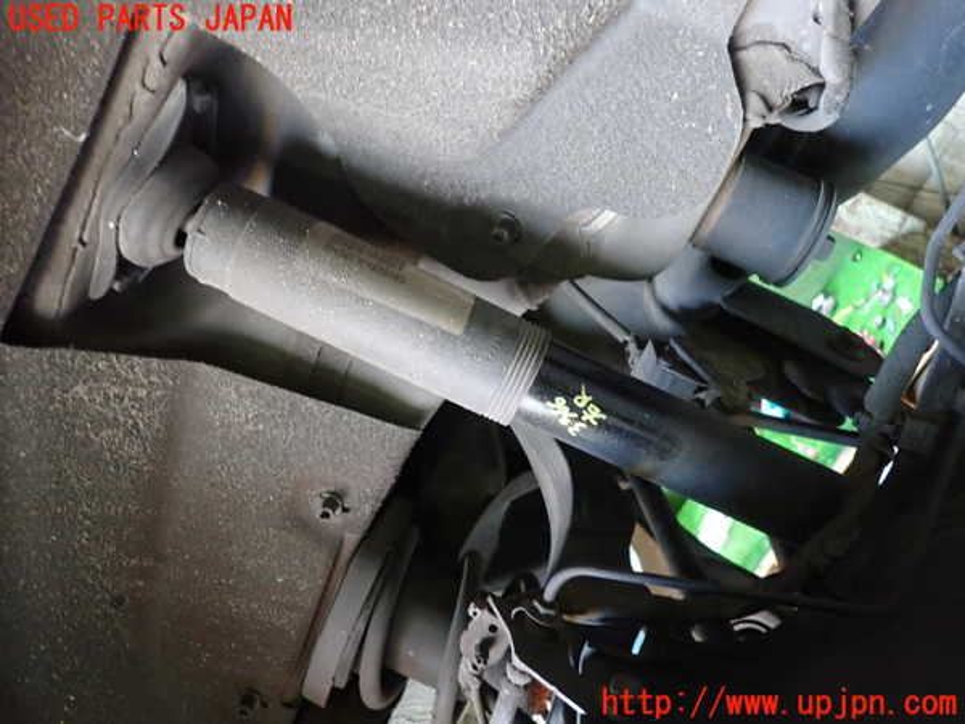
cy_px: 362
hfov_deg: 69.4
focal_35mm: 25
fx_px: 697
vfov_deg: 54.9
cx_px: 482
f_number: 2
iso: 800
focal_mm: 4.5
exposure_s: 1/25
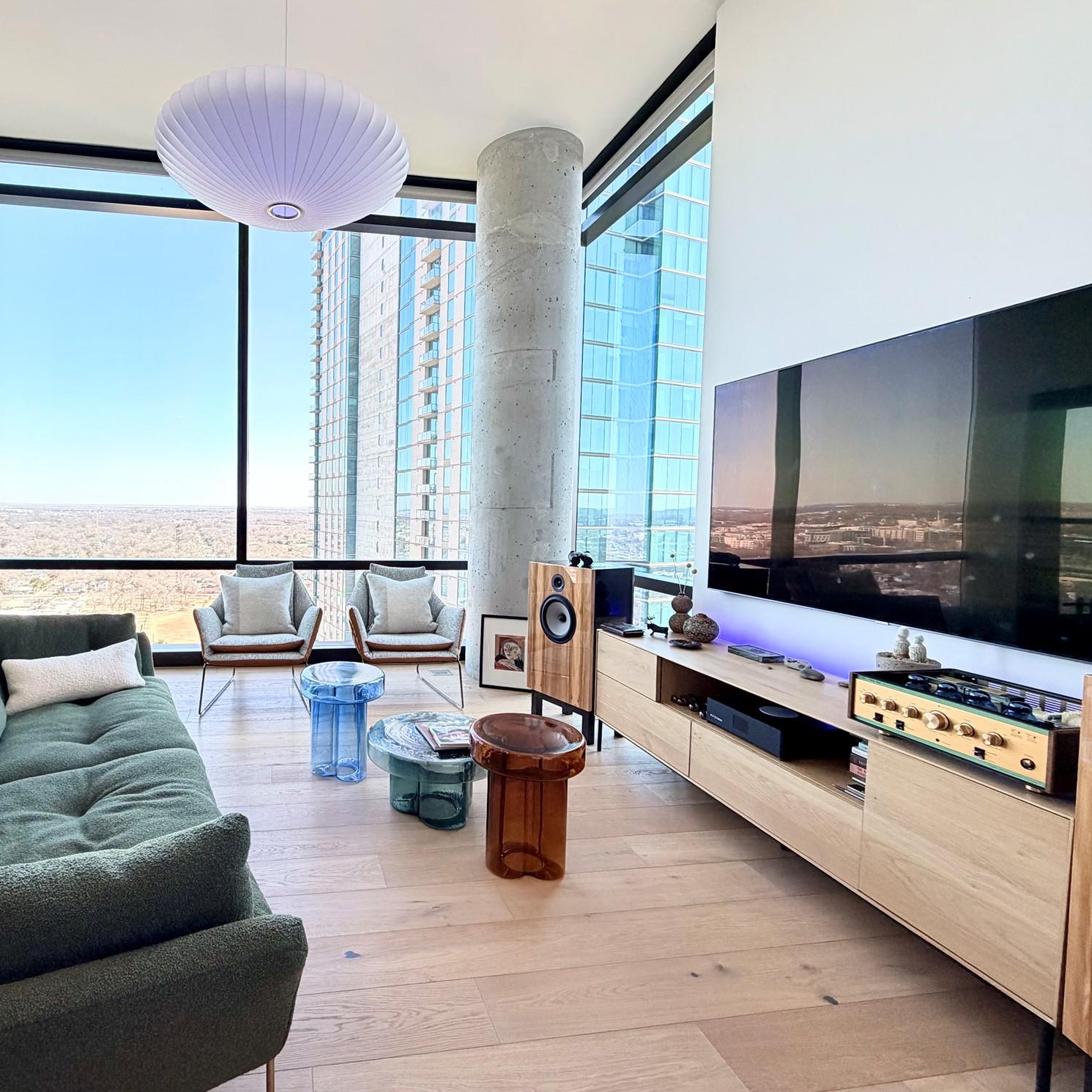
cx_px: 368
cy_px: 533
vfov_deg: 84.0
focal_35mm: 17
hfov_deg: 81.3
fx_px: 607
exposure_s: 1/120
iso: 125
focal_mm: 2.22
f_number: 2.2
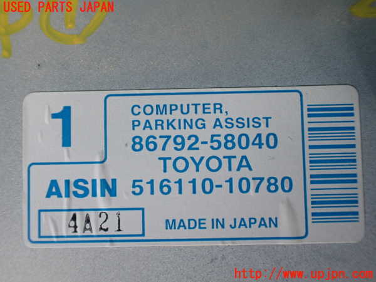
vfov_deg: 46.8
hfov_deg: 60.0
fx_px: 326
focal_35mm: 30
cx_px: 188
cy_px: 141
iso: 320
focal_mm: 5.4
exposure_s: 1/125
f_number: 2.3
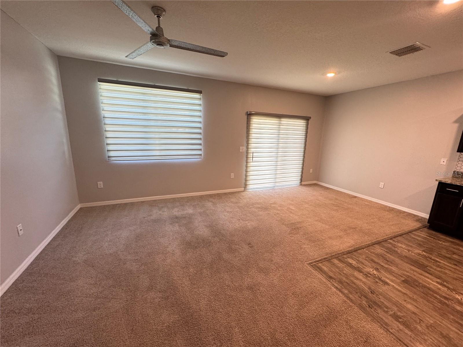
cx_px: 232
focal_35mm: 14
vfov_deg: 85.7
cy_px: 174
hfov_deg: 102.1
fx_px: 187
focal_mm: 2.22
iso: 200
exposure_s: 1/60
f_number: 2.2
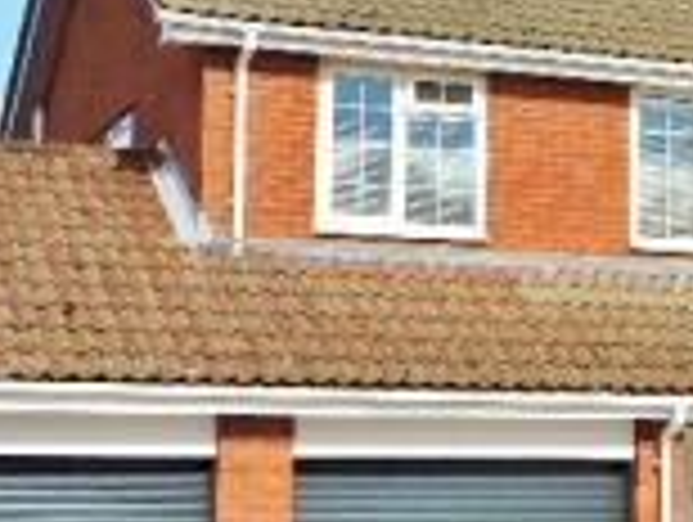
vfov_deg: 14.0
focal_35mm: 106
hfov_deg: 17.6
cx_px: 832
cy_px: 214
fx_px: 2125
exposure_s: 1/1000
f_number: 3.1
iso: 100
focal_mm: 5
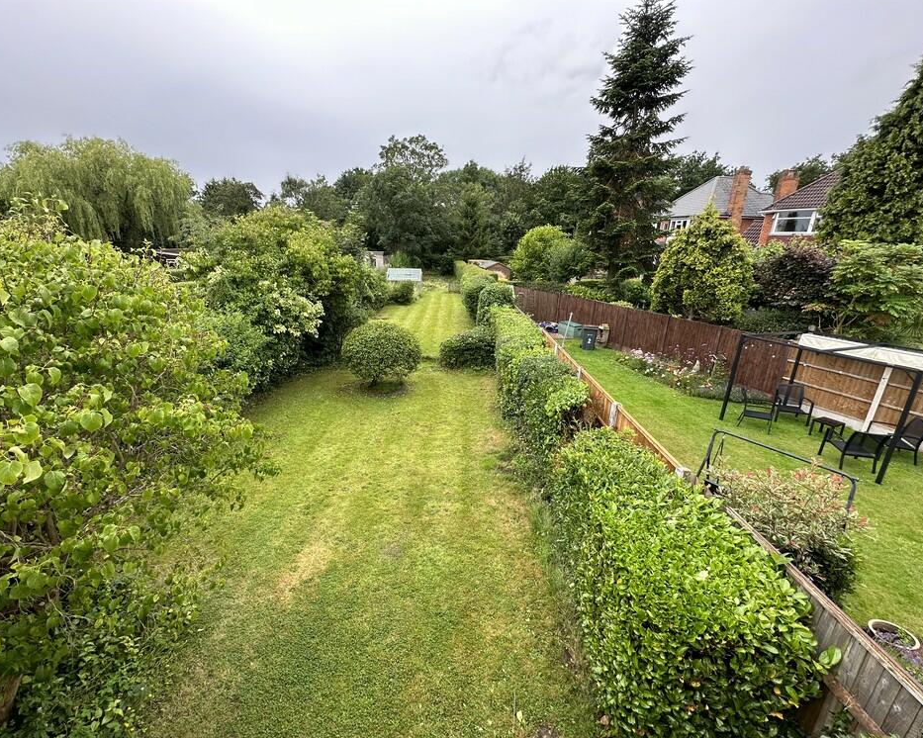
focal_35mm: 15
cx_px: 431
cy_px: 374
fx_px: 410
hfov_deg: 96.7
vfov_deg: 84.0
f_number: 2.2
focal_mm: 2.22
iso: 40
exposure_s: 1/237
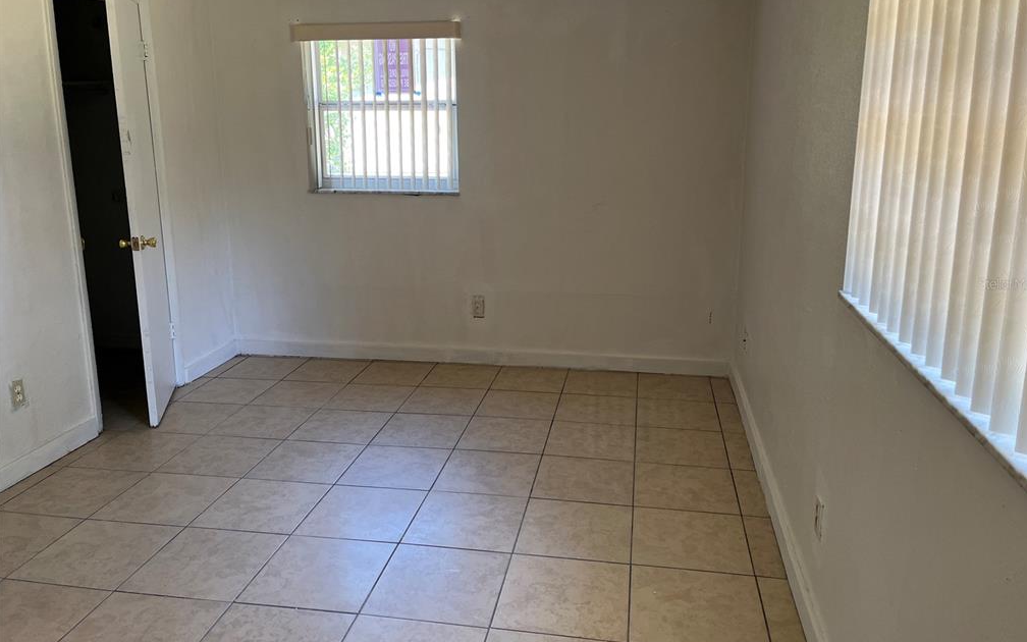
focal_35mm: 28
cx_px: 519
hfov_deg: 66.5
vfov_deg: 44.5
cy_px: 283
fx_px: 784
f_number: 1.6
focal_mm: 5.1
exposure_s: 1/120
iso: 125
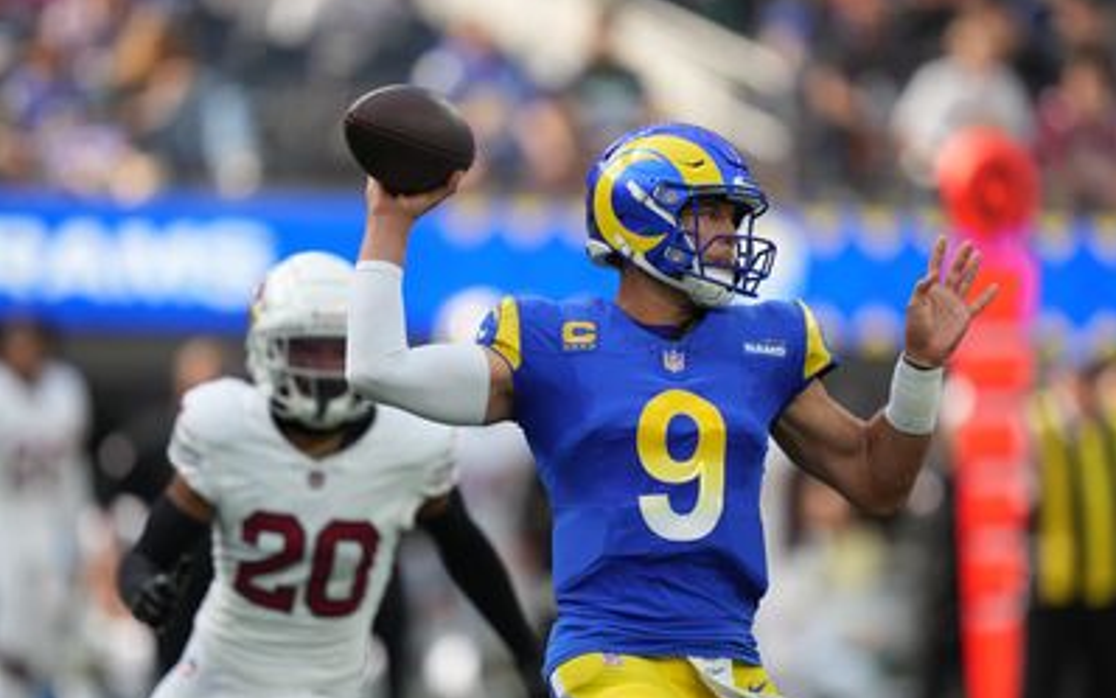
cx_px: 558
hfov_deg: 5.1
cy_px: 366
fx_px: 12474
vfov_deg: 3.2
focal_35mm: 410
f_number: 2.8
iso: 500
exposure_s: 1/1600
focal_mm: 400
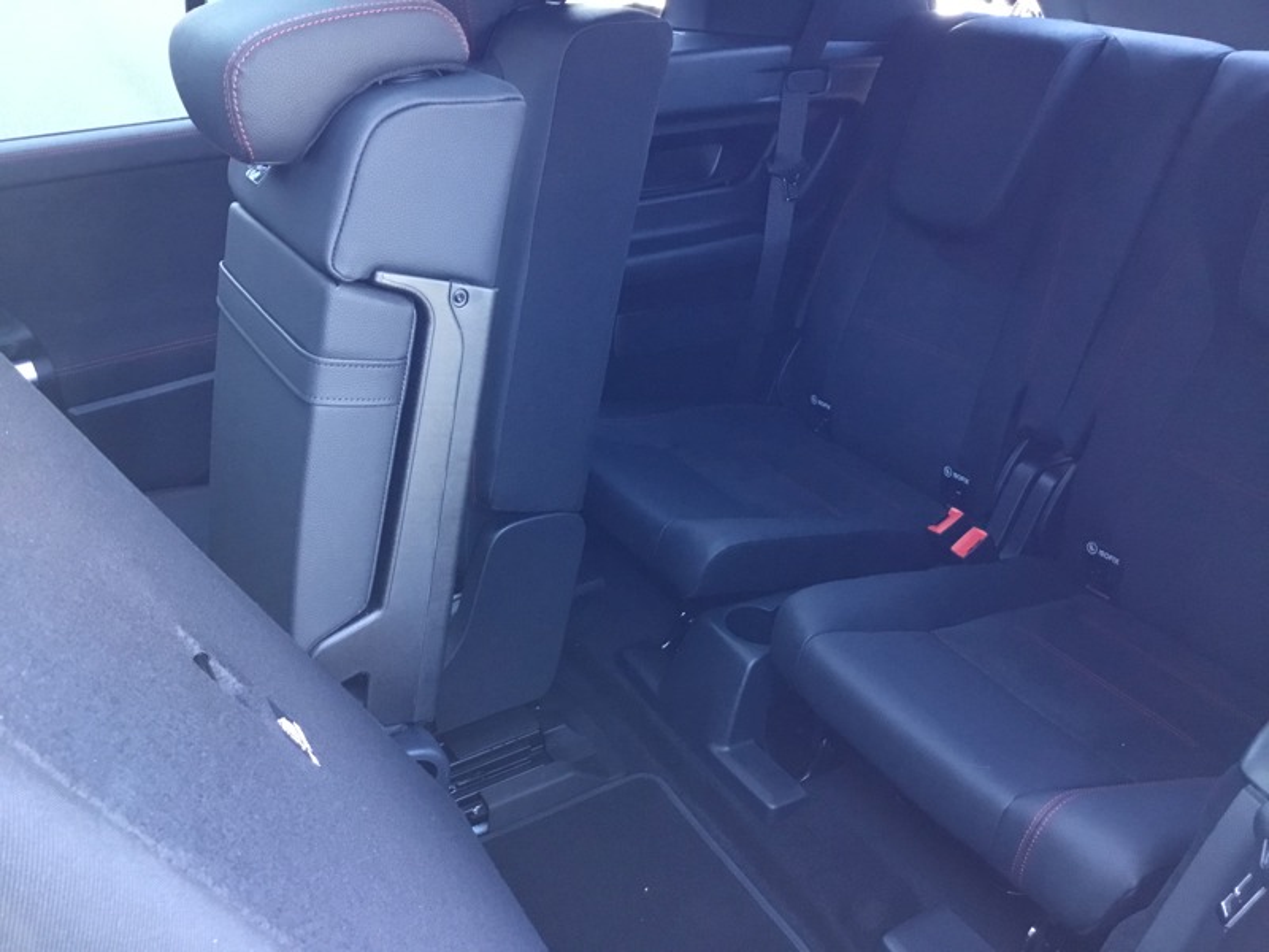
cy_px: 476
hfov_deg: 58.4
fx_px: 1136
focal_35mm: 31
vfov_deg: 45.4
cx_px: 634
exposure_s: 1/33
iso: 200
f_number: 2.4
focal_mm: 3.3
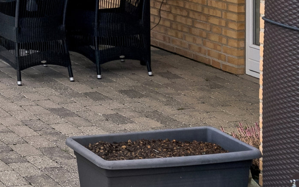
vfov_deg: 12.5
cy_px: -129
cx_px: -169
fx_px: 790
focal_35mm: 97
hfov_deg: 18.6
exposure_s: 1/30
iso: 250
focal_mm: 22
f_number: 6.3
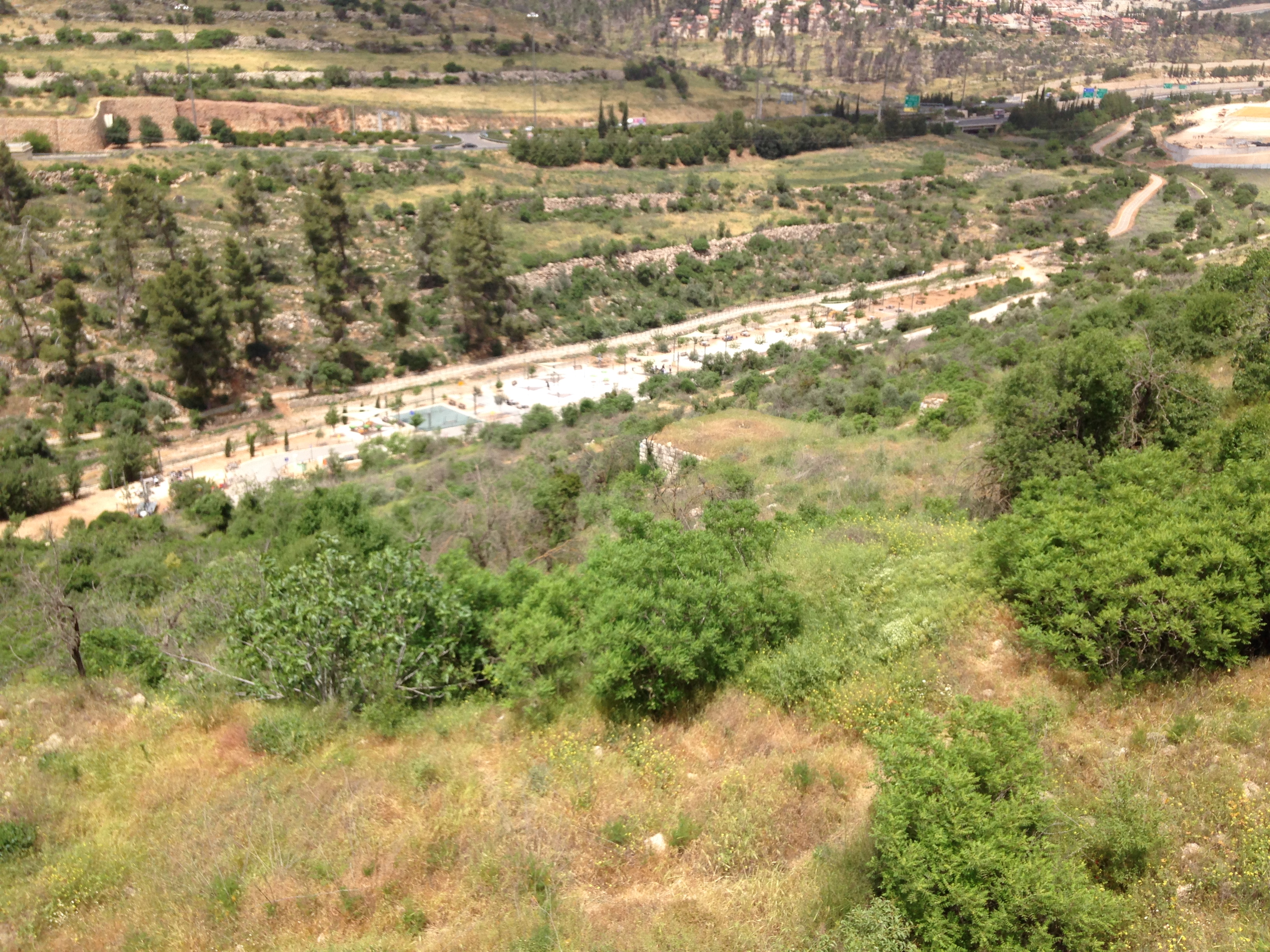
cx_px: 635
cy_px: 476
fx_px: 1211
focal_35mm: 33
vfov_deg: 42.9
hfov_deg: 55.4
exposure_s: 1/1466
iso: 50
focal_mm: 4.12
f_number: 2.4
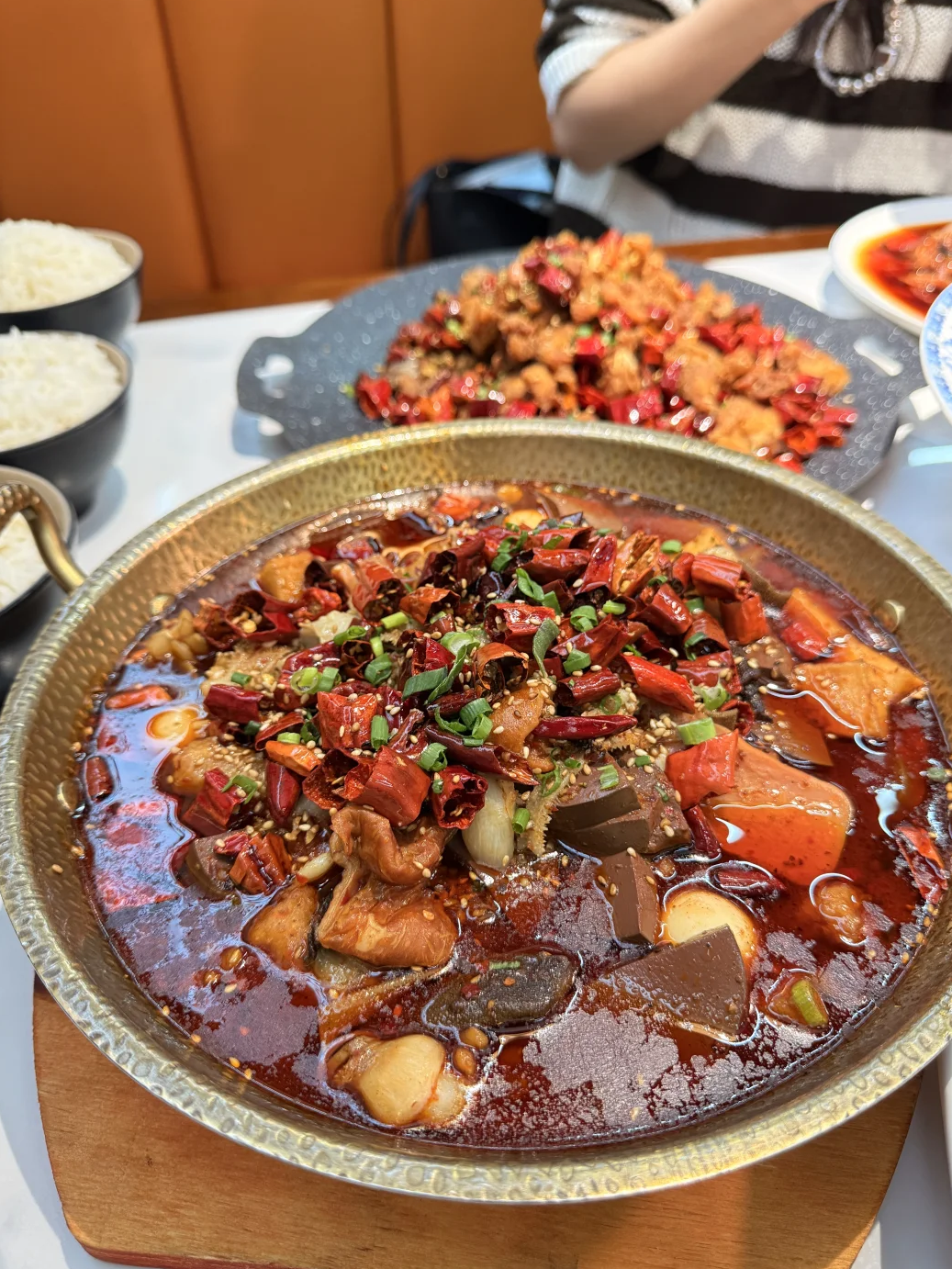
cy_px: 633
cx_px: 494
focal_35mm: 25
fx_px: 916
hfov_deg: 54.9
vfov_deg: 69.4
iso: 400
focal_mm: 6.76
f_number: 1.78
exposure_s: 1/50
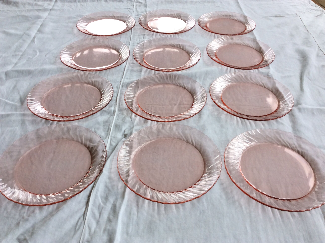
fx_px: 300
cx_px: 162
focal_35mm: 32
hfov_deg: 56.9
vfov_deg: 44.1
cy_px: 122
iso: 32
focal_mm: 3.3
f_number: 2.4
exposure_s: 1/239
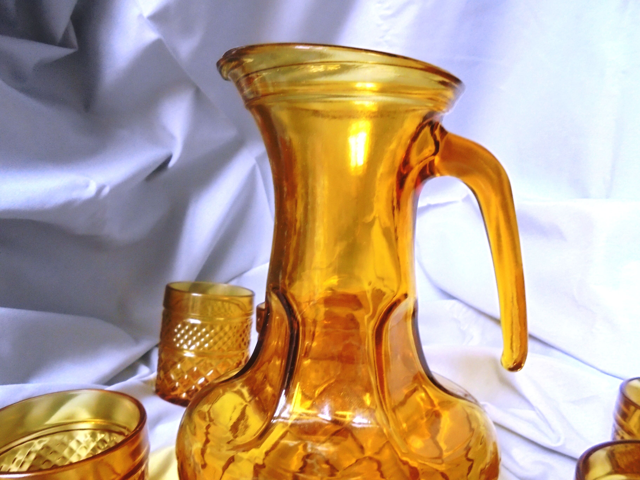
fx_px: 481
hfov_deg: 67.3
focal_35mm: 26
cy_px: 240
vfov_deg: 53.1
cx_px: 320
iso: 320
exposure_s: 1/30
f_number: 3.5
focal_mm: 4.6
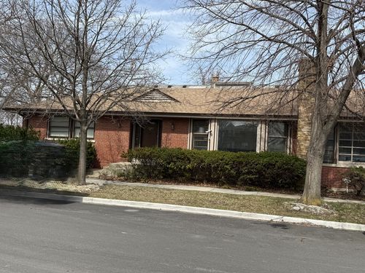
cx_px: 182
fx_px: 359
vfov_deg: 41.8
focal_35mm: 34
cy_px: 136
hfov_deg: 54.0
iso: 80
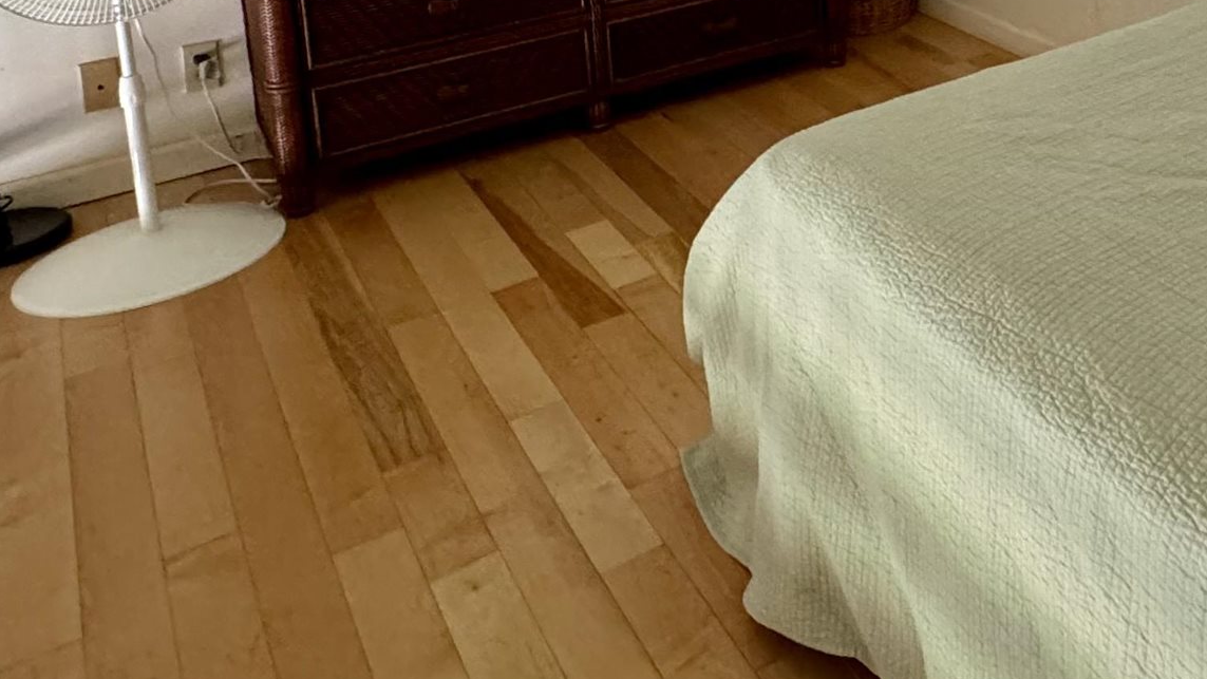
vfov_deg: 24.9
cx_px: 1164
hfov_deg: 43.5
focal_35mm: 41
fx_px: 1312
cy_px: -219
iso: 320
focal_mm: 2.22
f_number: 2.2
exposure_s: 1/60
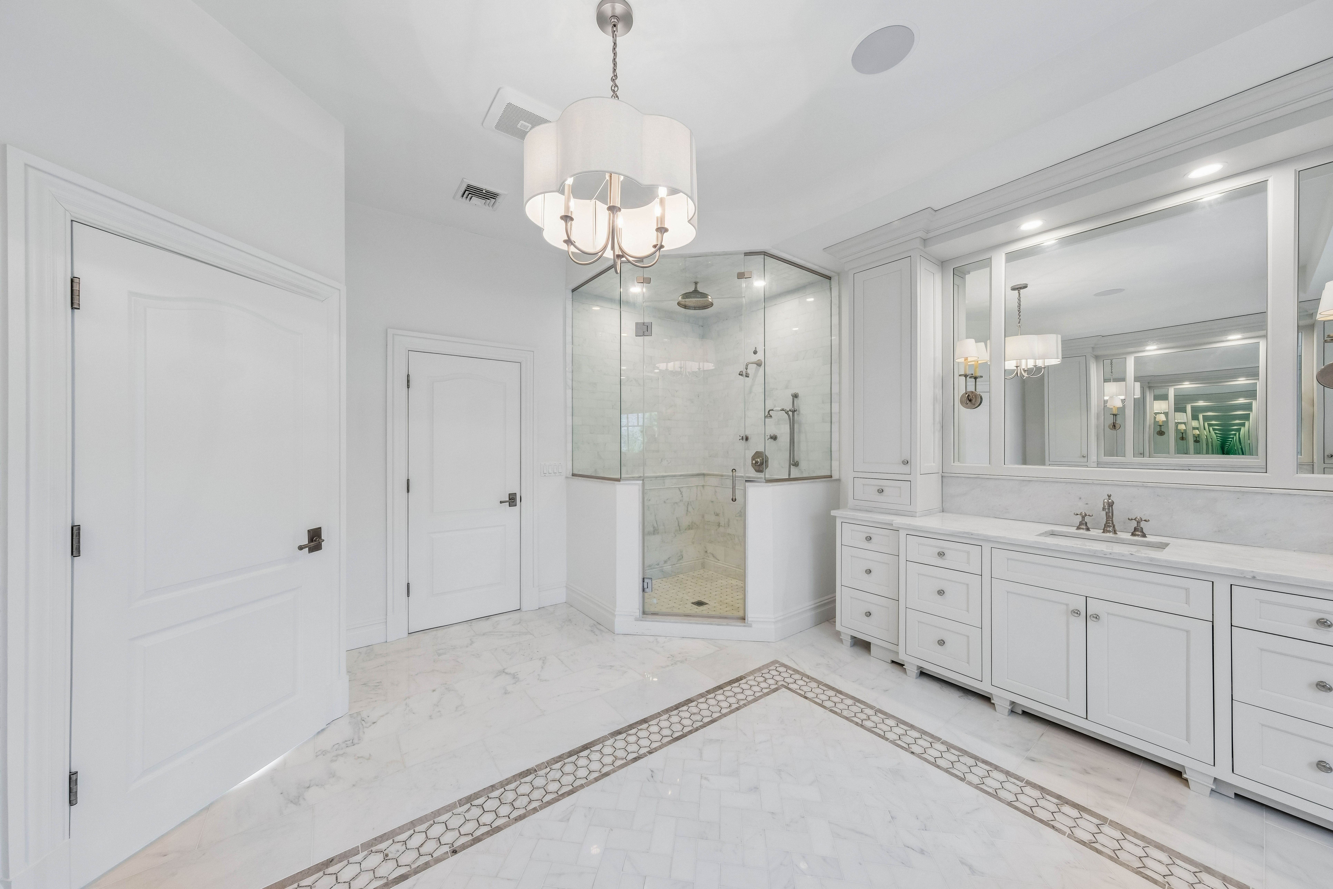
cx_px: 666
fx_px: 444
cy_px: 444
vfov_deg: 90.0
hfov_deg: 112.6
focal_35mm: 12
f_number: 8
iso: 640
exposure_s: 1/40
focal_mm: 8
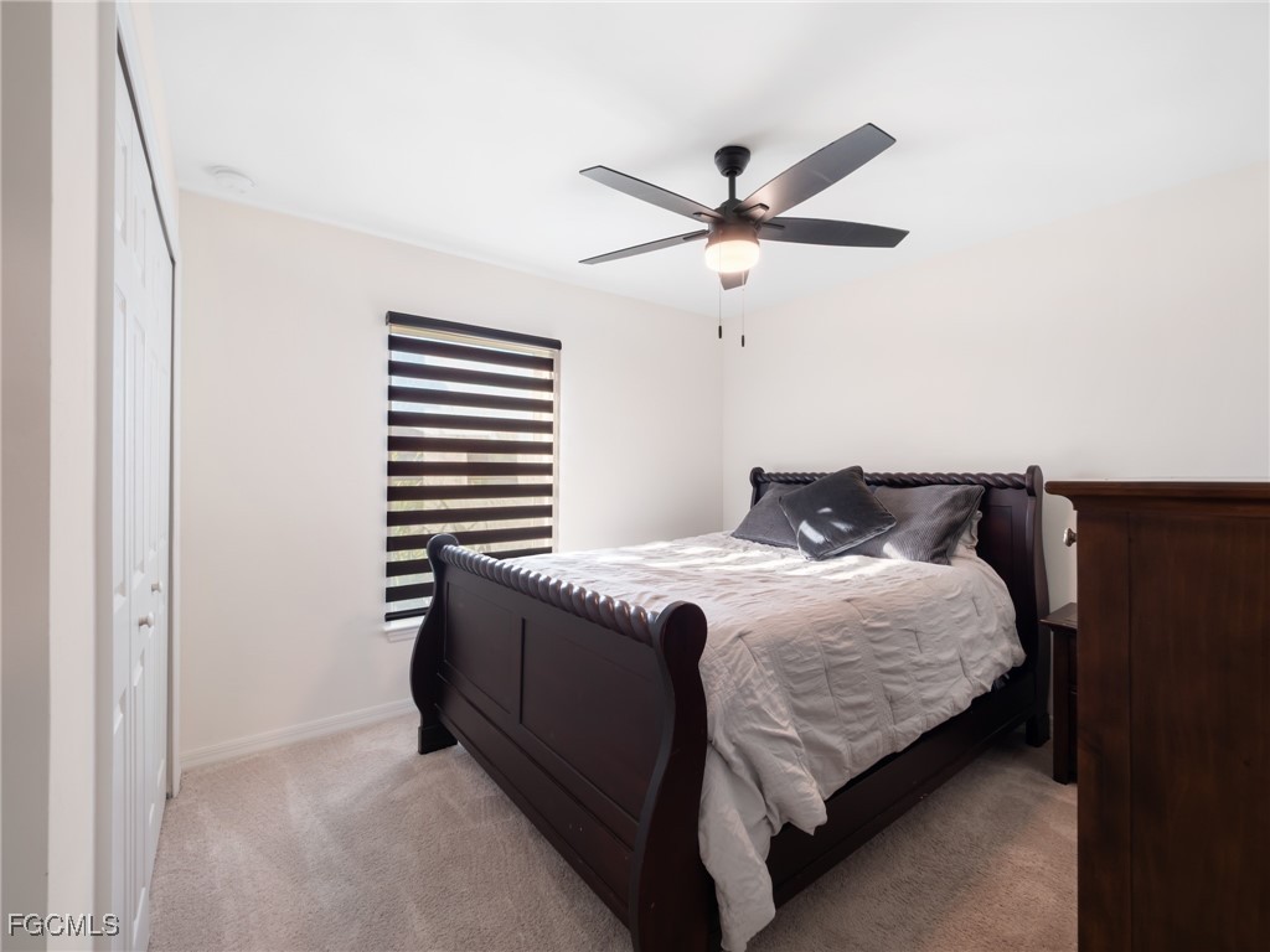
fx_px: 514
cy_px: 476
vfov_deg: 85.7
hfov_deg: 102.1
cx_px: 635
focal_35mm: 14
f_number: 7.1
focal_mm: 7
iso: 200
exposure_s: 1/8
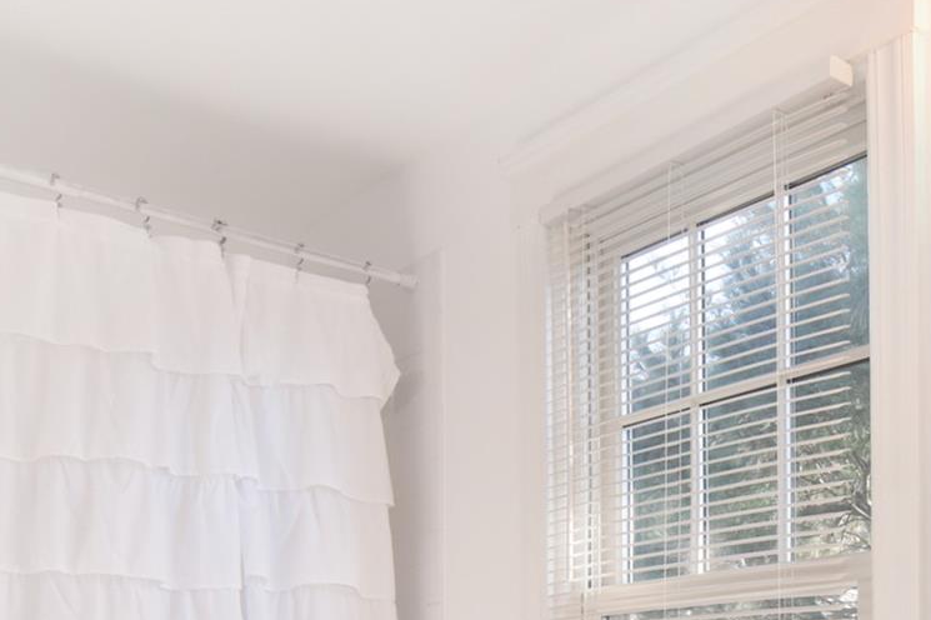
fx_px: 1173
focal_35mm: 45
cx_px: 850
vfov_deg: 27.0
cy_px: 697
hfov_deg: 39.9
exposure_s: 1/60
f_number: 10
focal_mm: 11
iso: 640
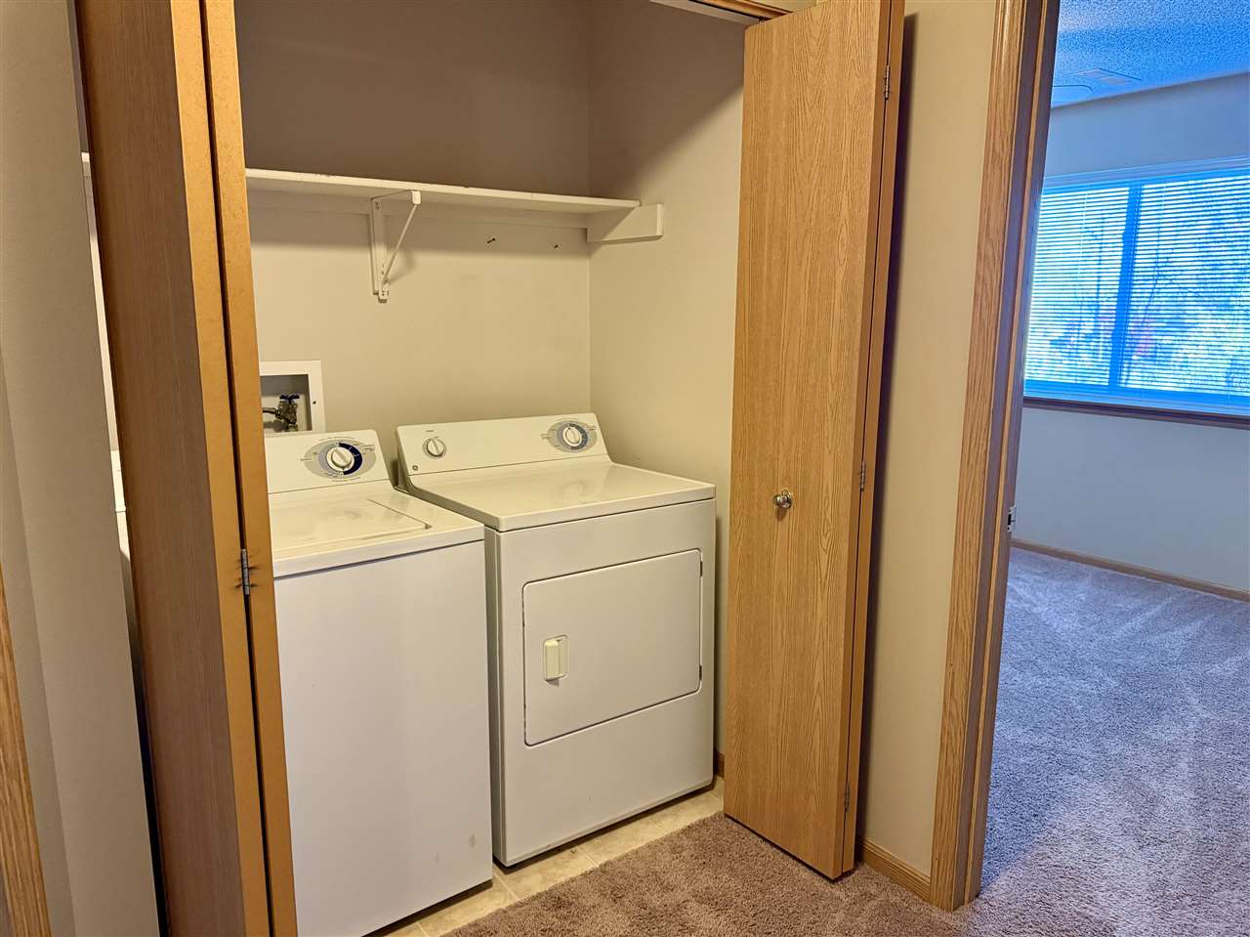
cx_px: 625
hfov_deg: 71.6
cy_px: 468
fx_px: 866
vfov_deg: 56.8
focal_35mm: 24
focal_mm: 6.76
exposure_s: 1/60
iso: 400
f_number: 1.78
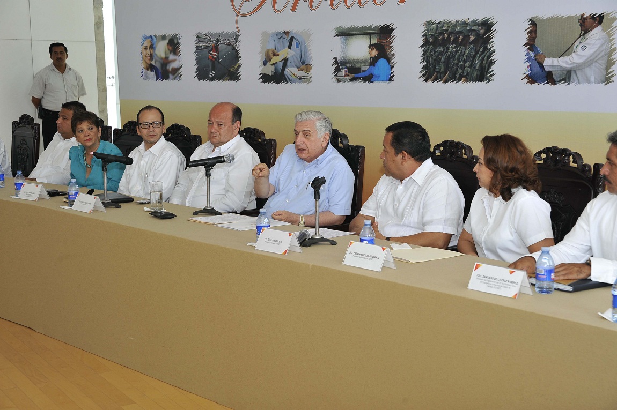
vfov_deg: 20.9
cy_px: 205
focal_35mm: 65
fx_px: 1113
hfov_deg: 31.0
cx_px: 308
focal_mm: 65
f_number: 8
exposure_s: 1/250
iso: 800
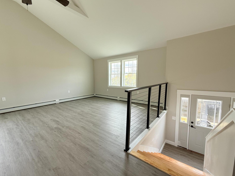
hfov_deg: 98.2
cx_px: 117
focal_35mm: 15
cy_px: 90
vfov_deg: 81.7
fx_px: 102
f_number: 2.2
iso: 80
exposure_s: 1/99
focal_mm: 2.22
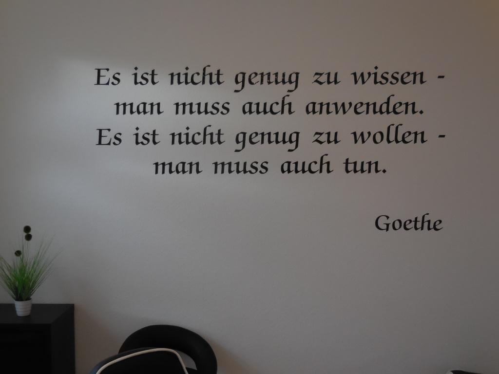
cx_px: 250
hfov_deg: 47.9
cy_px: 187
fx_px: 562
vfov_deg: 36.8
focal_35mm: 39
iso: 320
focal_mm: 7
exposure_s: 1/30
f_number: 3.9
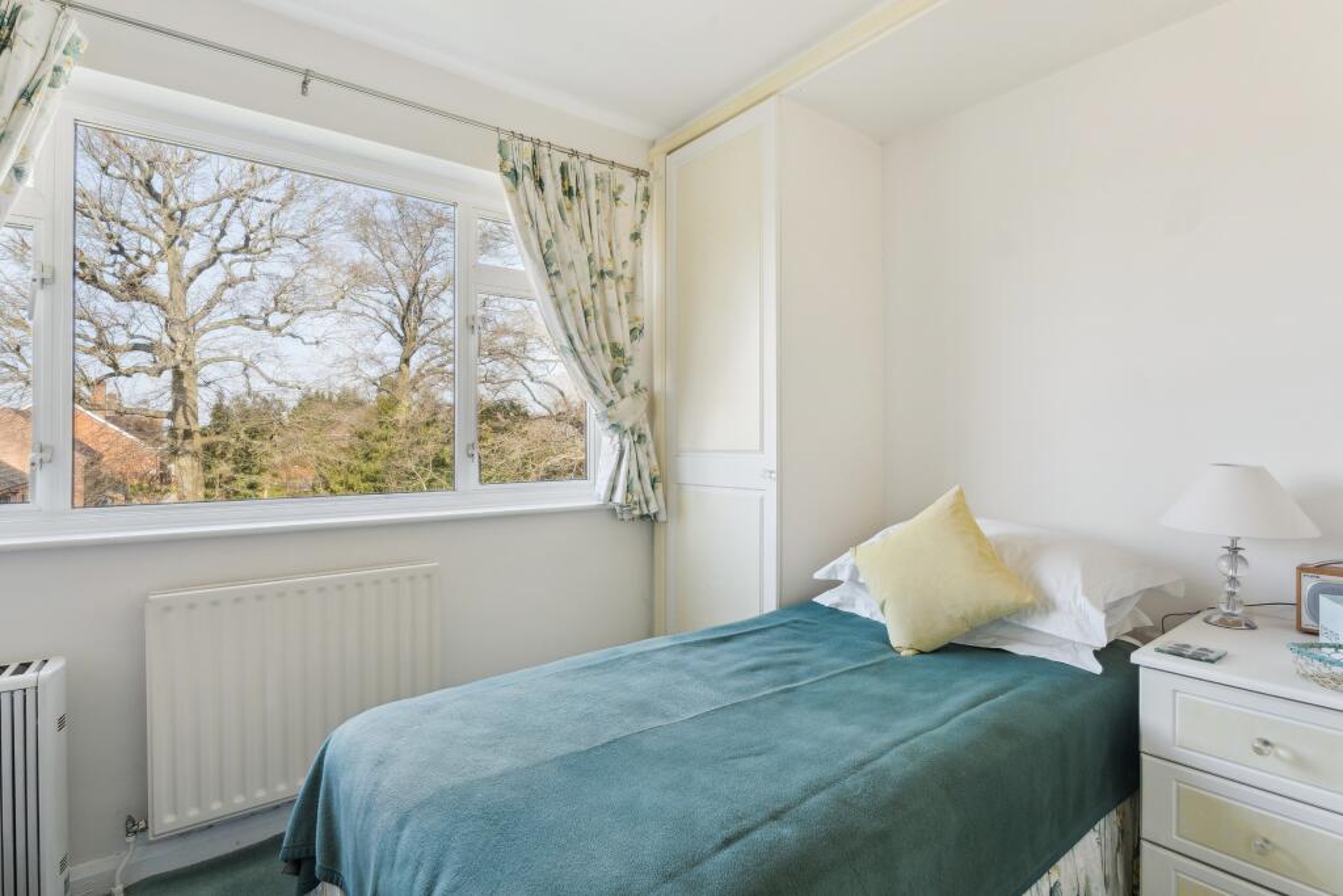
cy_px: 448
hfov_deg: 92.9
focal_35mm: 17
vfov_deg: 70.1
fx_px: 638
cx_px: 672
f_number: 9
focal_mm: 17.1
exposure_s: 1/40
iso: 250
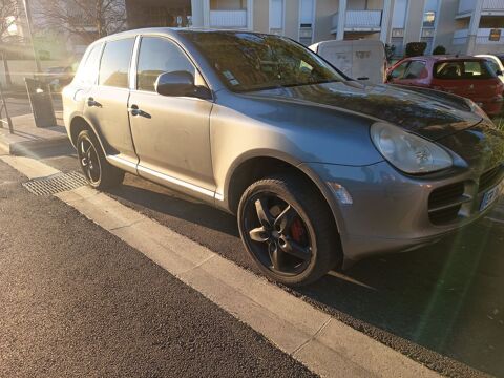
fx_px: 349
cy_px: 189
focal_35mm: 24
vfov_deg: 56.8
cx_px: 252
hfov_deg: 71.6
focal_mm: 5.24
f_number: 1.7
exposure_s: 1/100
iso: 59
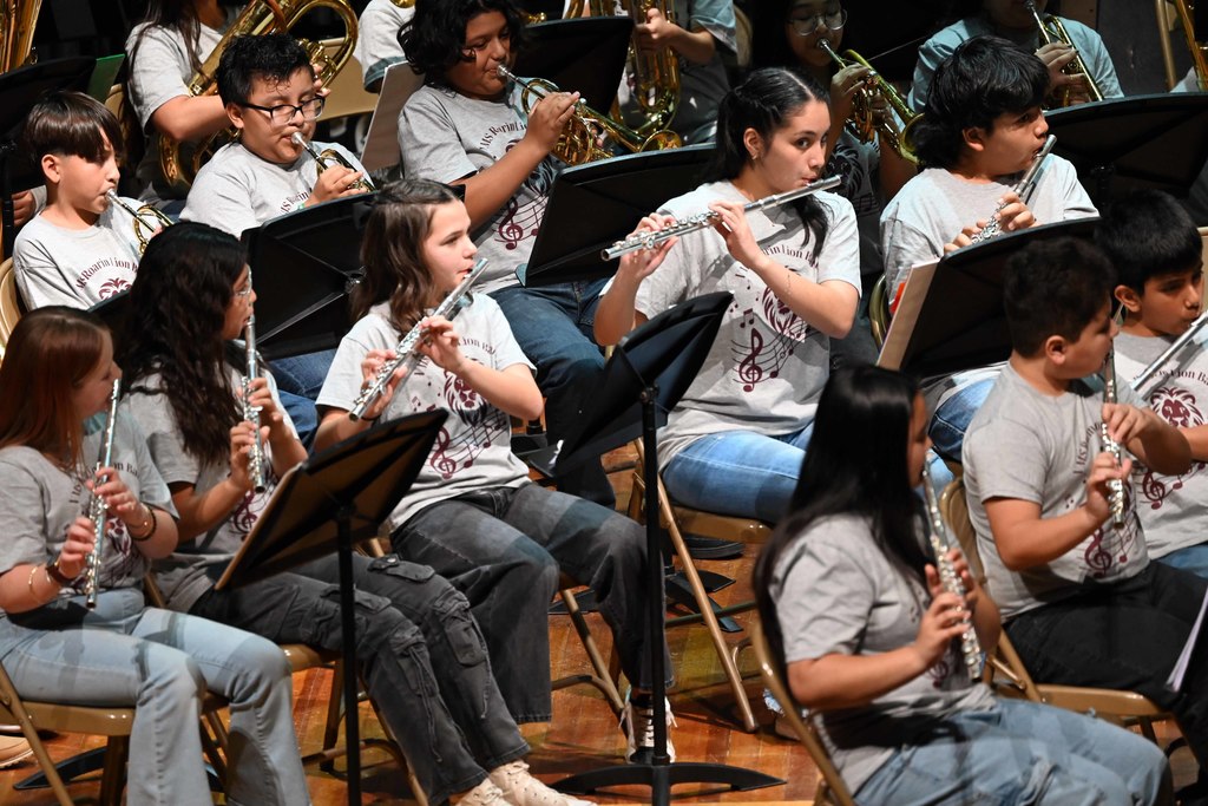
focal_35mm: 400
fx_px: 13423
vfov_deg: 3.4
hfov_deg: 5.2
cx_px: 604
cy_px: 403
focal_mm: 400
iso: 3200
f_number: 5.6
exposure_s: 1/200
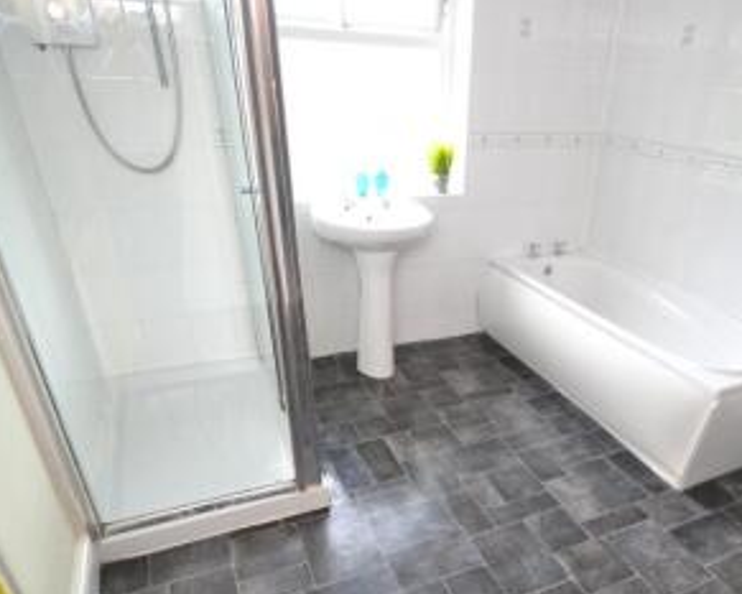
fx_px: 505
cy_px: 396
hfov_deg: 71.1
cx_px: 474
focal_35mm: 23
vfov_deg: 59.5
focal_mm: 10
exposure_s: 1/60
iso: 560
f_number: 3.5
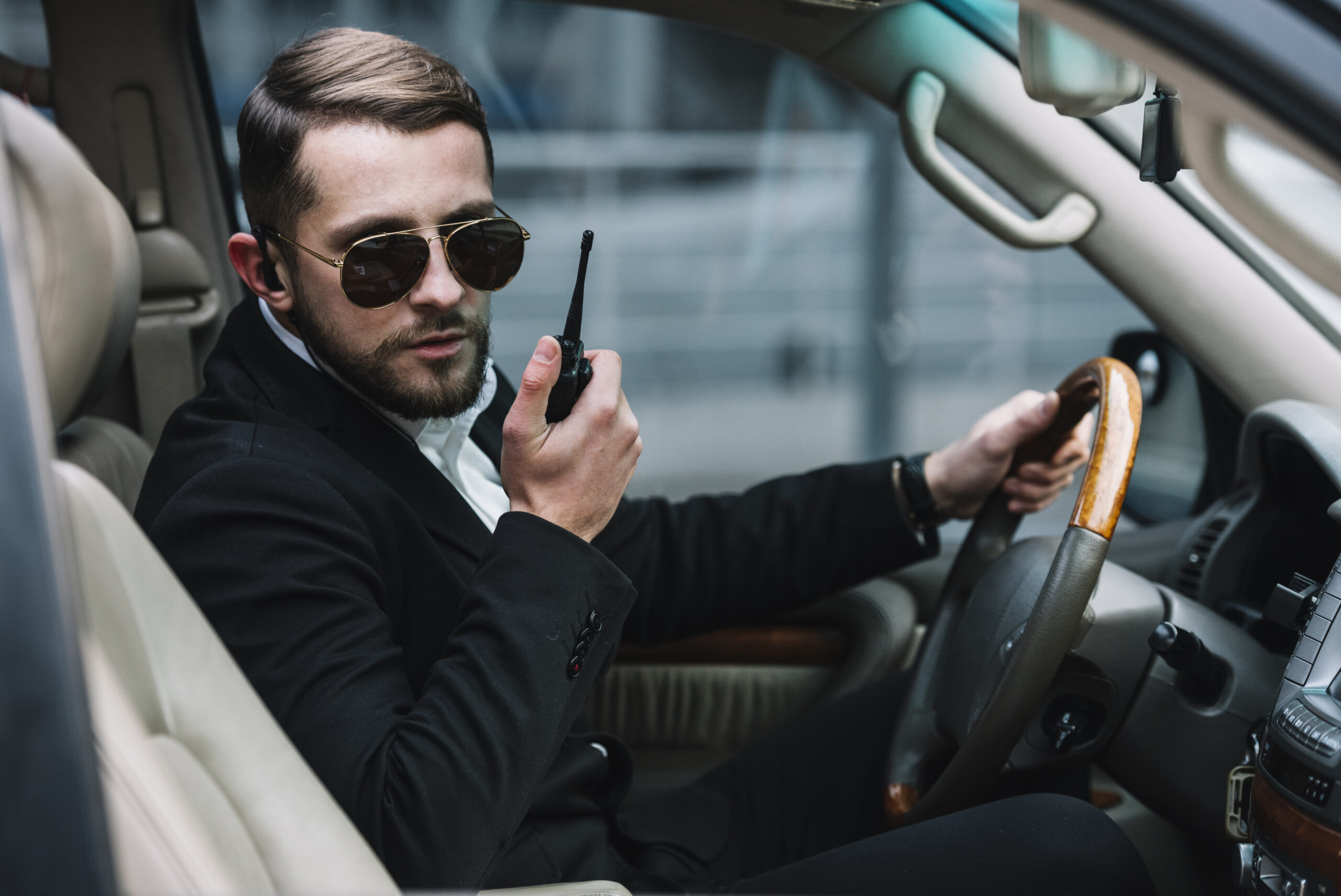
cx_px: 670
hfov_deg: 17.6
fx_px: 4322
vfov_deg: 11.8
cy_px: 448
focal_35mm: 116
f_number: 3.5
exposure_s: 1/160
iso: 500
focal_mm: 116
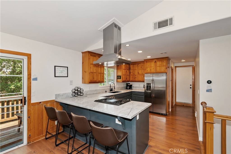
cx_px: 116
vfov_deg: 77.3
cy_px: 77
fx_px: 96
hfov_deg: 100.4
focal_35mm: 15
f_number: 8
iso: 400
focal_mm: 10
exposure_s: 1/30
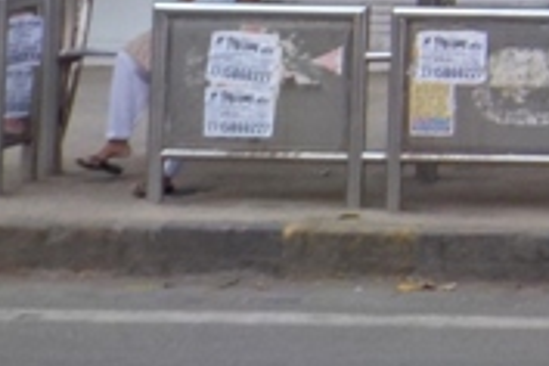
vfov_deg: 9.4
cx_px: 986
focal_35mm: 141
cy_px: -205
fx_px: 2150
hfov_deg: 13.1
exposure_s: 1/40
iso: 125
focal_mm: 4.1
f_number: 3.3
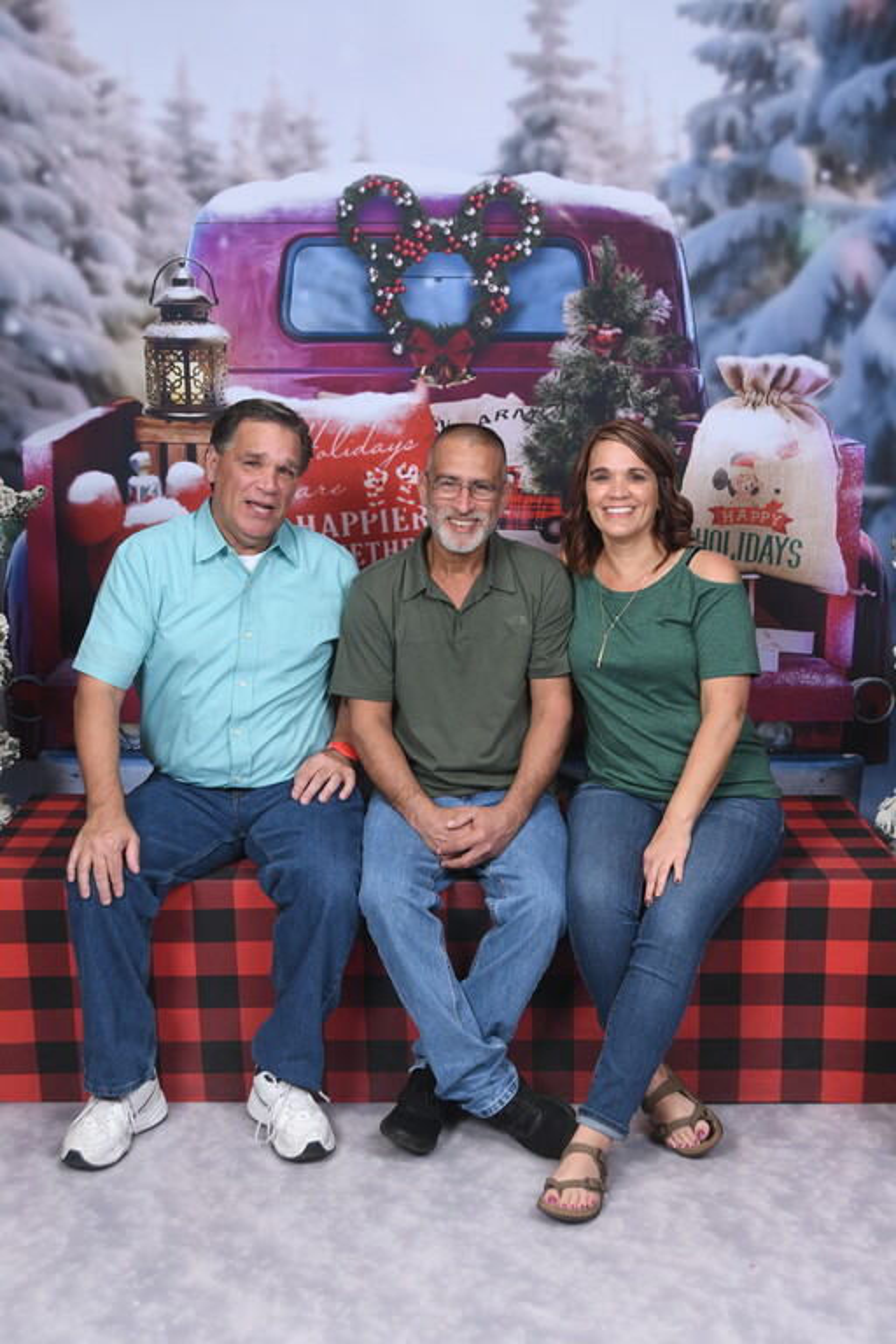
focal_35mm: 43
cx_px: 448
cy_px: 672
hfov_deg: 31.2
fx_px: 1605
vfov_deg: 45.4
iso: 640
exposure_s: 1/125
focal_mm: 29
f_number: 6.3
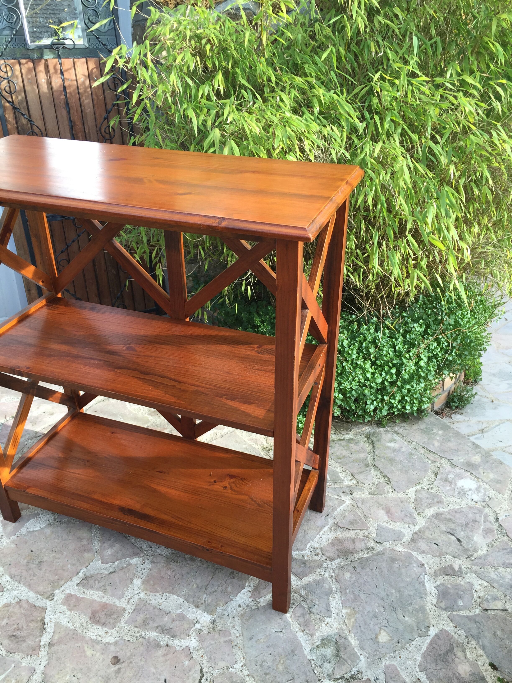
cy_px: 342
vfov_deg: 61.7
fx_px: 572
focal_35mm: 29
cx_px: 256
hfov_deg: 48.2
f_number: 2.2
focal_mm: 4.15
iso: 32
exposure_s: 1/150
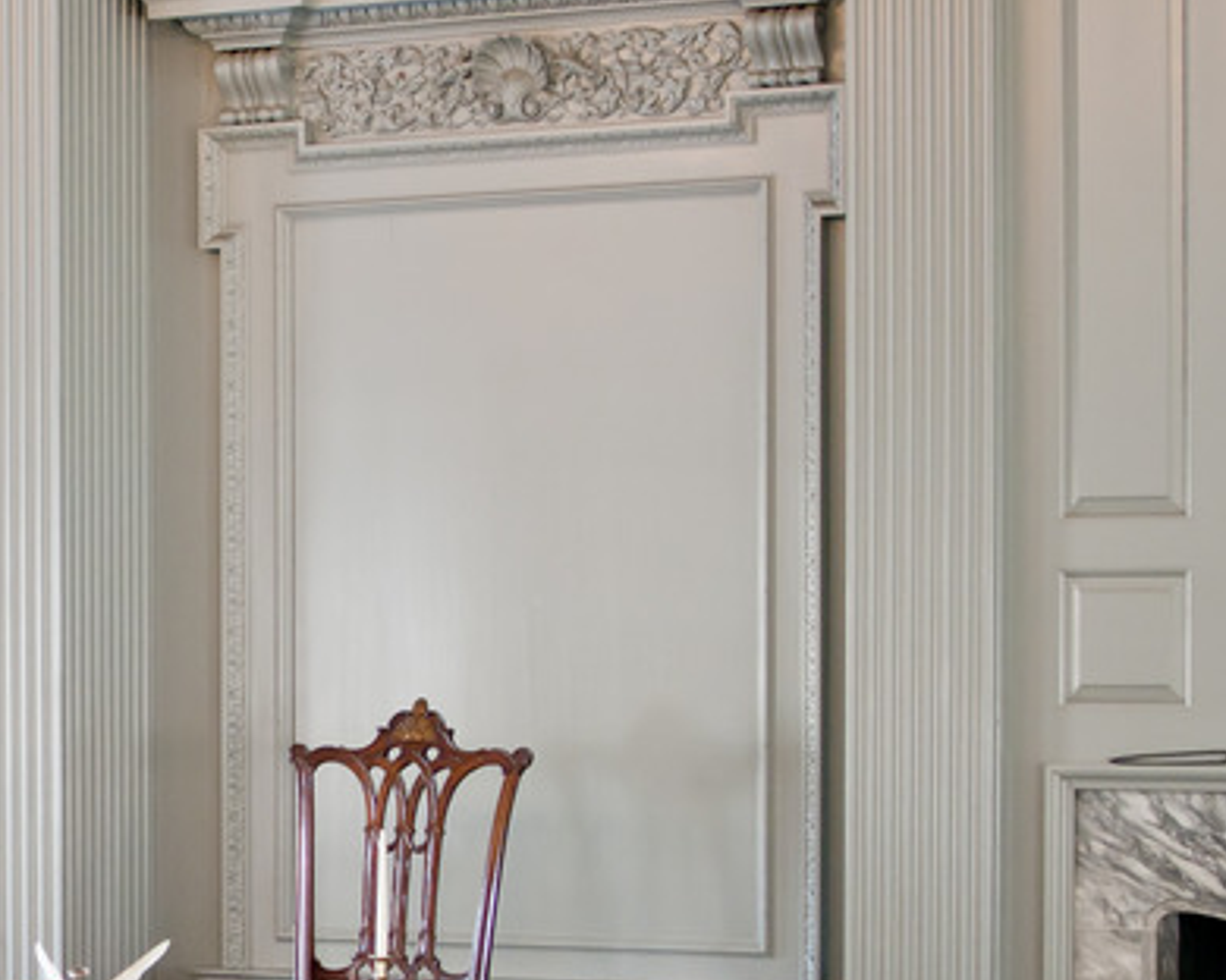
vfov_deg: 12.1
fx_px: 4579
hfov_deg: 14.8
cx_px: -195
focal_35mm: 126
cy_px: 883
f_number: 1.8
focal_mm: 35
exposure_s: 1/40
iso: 320
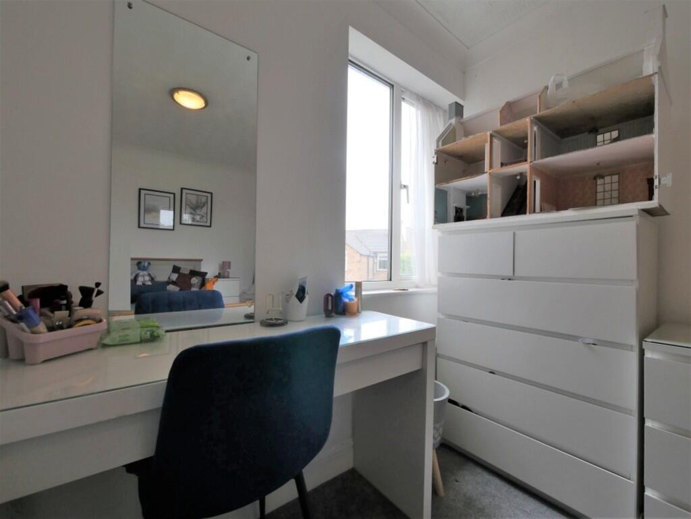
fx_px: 280
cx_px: 346
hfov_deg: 102.0
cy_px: 260
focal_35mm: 14
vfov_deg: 85.7
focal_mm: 7
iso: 200
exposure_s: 1/80
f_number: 4
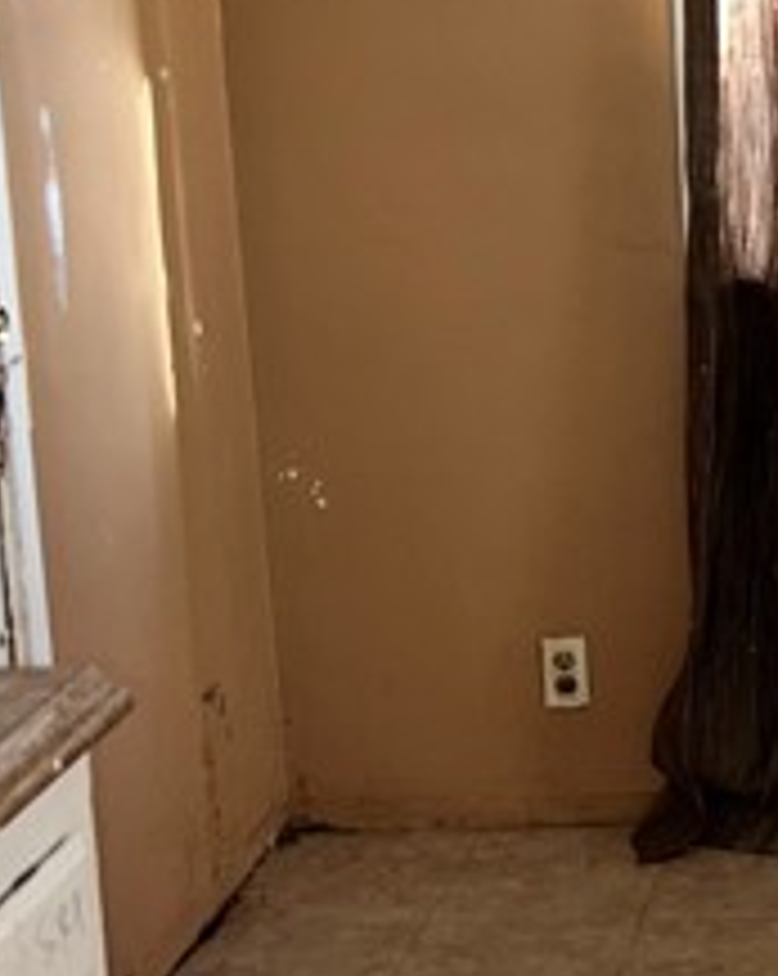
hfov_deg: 18.6
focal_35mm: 75
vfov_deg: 25.0
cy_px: 184
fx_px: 2163
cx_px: 1084
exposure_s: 1/33
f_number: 1.5
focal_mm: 5.7
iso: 64
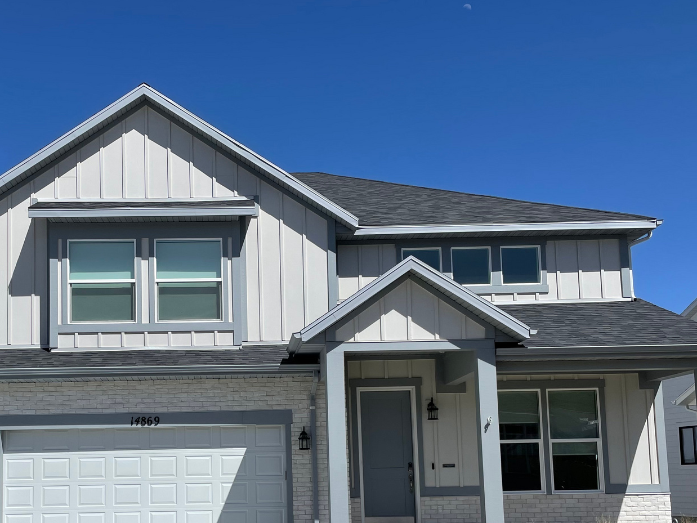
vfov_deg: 32.9
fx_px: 866
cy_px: 401
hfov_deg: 43.1
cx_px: 224
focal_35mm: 43
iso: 32
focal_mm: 4.2
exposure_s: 1/6897
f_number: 1.6
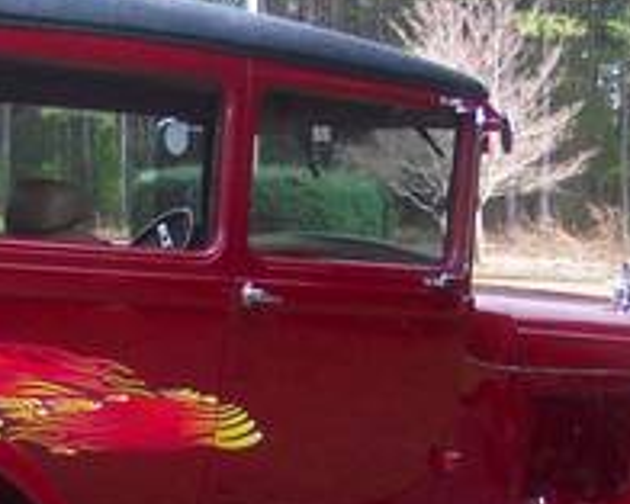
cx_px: 183
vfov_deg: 14.0
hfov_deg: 17.5
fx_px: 2033
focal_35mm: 109
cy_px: 443
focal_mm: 8
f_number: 2.8
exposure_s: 1/250
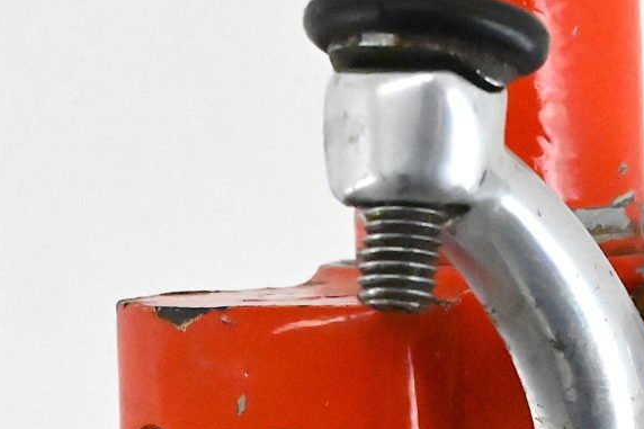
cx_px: 600
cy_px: 647
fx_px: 4202
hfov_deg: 8.7
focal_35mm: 235
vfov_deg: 5.8
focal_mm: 70
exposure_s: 1/640
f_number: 20
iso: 28800
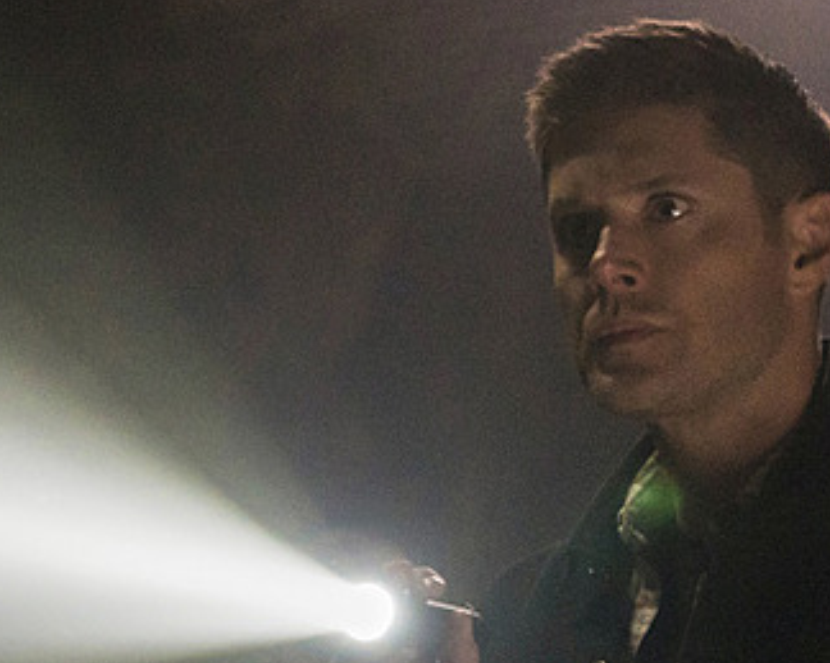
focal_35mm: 158
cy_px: 568
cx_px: 510
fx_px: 3880
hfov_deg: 12.2
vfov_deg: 9.7
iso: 10000
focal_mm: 70
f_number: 4
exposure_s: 1/125
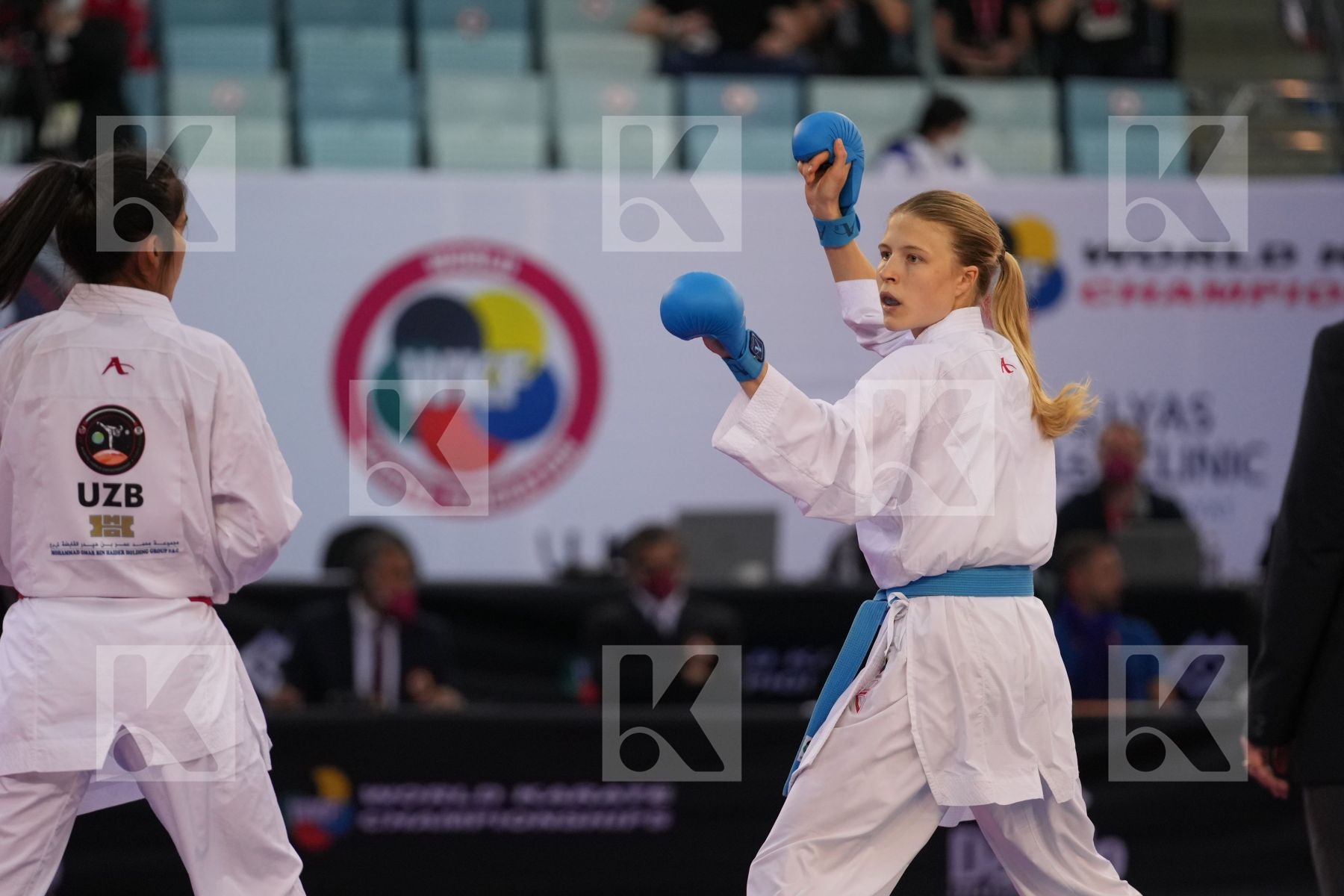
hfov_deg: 7.2
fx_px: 10751
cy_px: 448
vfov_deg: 4.8
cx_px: 672
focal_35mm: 288
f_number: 2.8
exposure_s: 1/1000
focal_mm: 192
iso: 1600
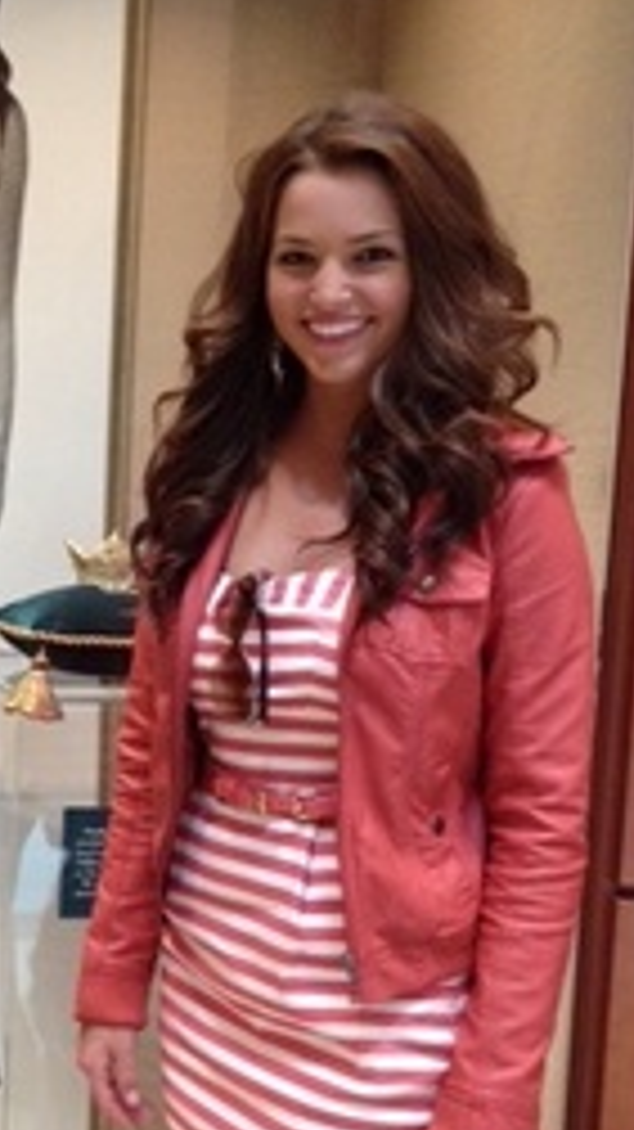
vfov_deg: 28.9
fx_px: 2184
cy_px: 698
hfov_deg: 15.9
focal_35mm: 73
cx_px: -135
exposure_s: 1/20
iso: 200
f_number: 2.4
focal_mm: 4.28
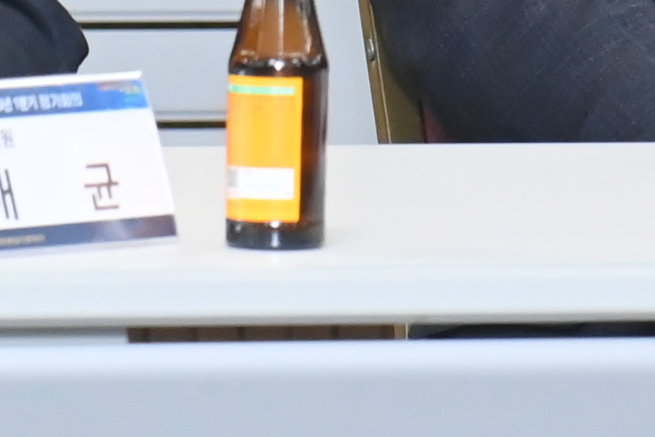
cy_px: -303
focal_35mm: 861
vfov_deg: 1.6
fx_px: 15661
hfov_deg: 2.4
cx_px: 854
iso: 3200
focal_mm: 120
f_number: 6.3
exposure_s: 1/250
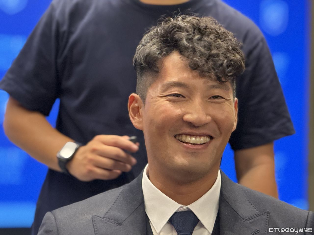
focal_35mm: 120
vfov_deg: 12.3
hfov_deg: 16.4
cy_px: 118
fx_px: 1089
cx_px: 157
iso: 800
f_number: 2.8
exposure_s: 1/40
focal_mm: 15.66
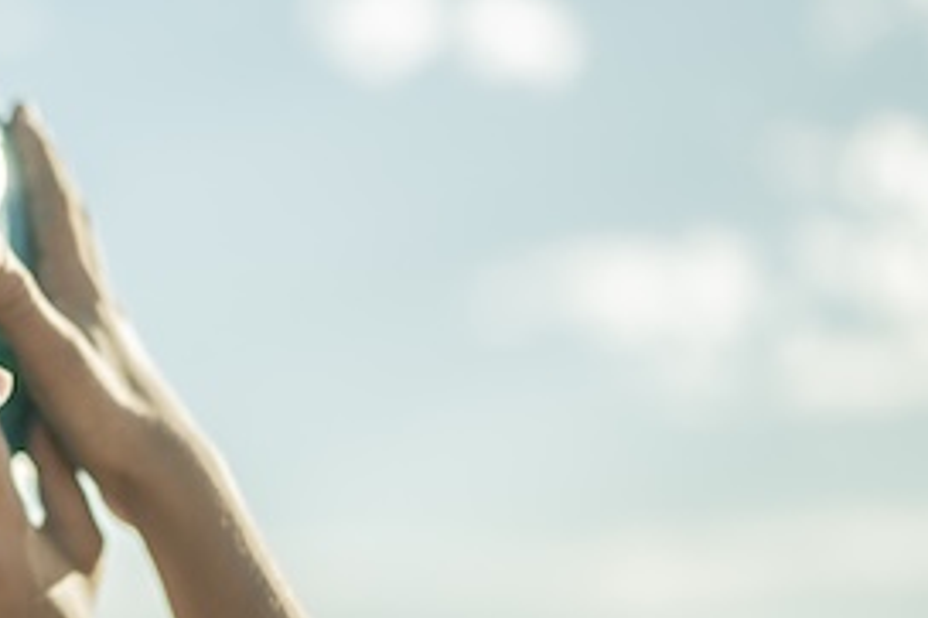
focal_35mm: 103
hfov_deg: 18.3
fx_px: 2653
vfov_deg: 13.2
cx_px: -328
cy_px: 471
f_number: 1.2
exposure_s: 1/320
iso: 100
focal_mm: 35
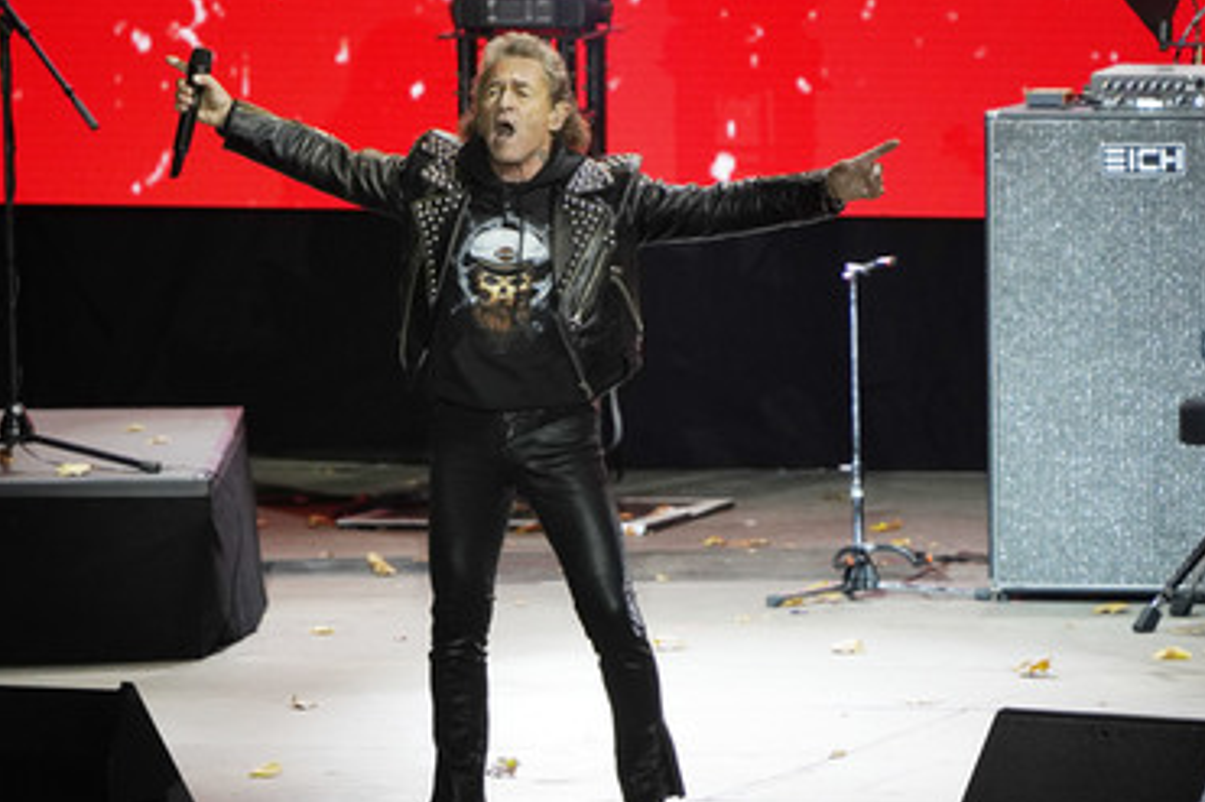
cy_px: 425
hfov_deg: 2.8
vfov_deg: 1.9
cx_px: 495
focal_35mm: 730
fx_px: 24423
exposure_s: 1/400
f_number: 6.3
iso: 3200
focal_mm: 600
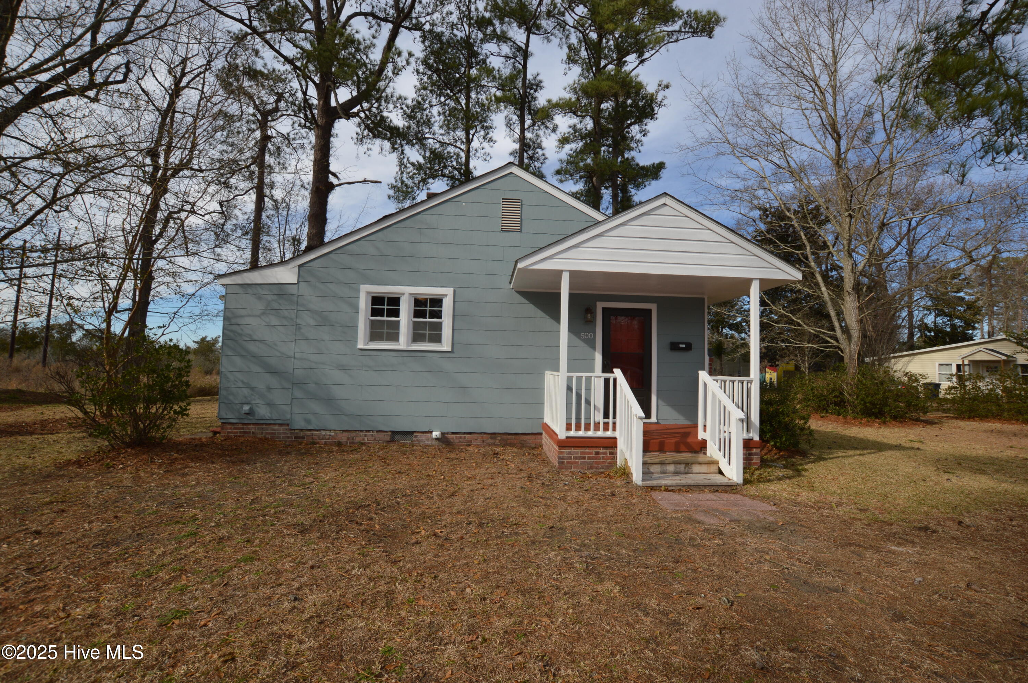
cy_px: 342
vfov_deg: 77.2
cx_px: 514
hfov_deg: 100.4
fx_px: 428
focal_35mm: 15
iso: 100
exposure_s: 1/200
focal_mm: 10
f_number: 9
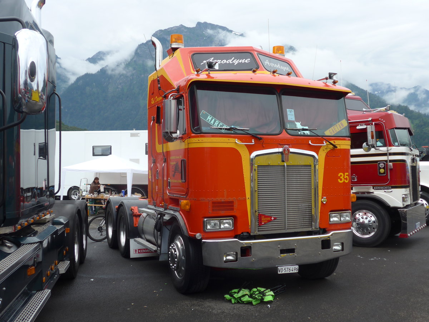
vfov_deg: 36.8
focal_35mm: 39
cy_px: 161
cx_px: 214
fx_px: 483
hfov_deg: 47.9
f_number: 2.8
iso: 80
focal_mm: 8
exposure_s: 1/500
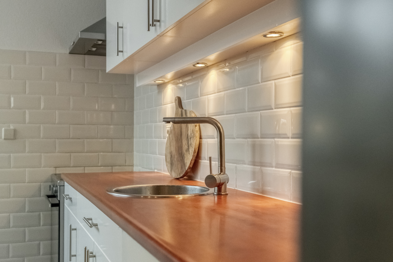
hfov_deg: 46.4
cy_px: 131
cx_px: 196
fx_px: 458
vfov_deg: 31.9
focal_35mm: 42
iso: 5000
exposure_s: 1/320
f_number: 2.8
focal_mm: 28
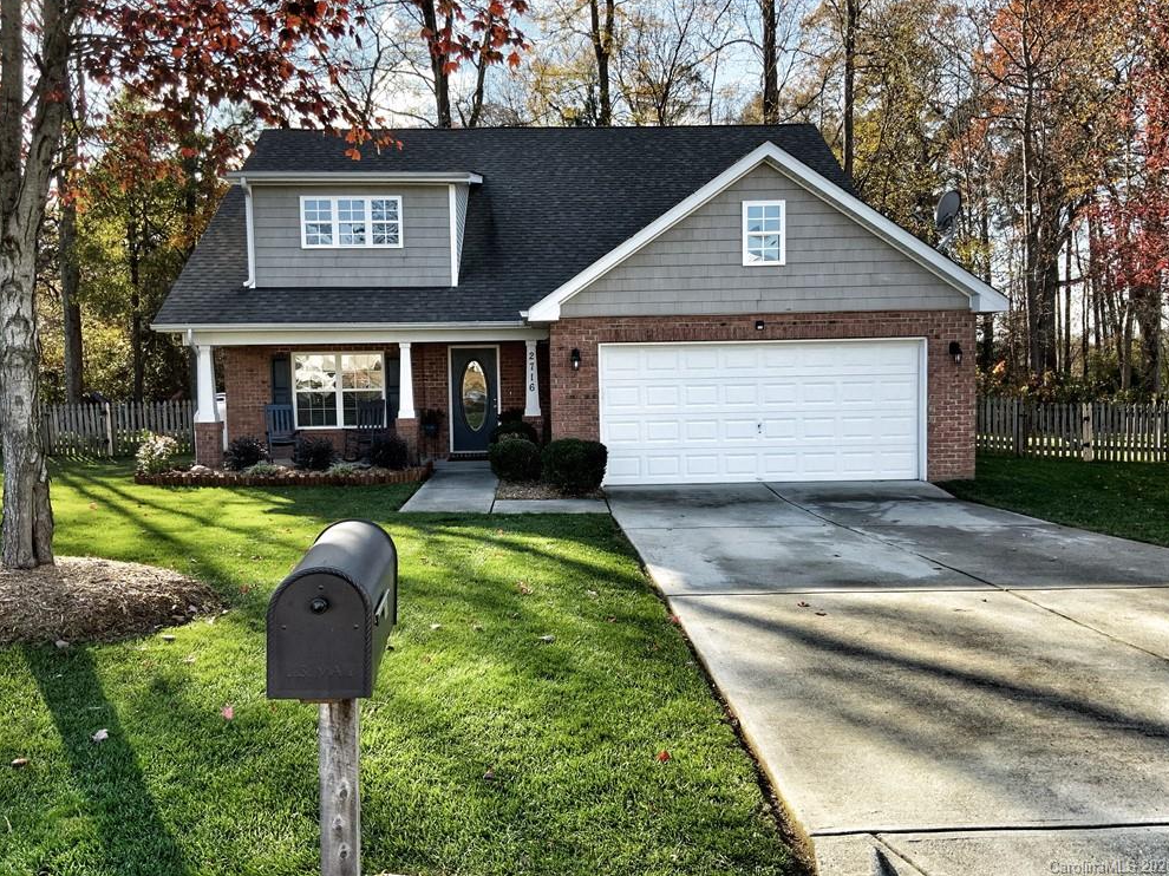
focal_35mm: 30
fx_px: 1013
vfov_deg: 46.8
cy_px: 424
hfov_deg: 60.0
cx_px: 579
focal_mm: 3
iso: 16
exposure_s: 1/383
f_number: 1.8
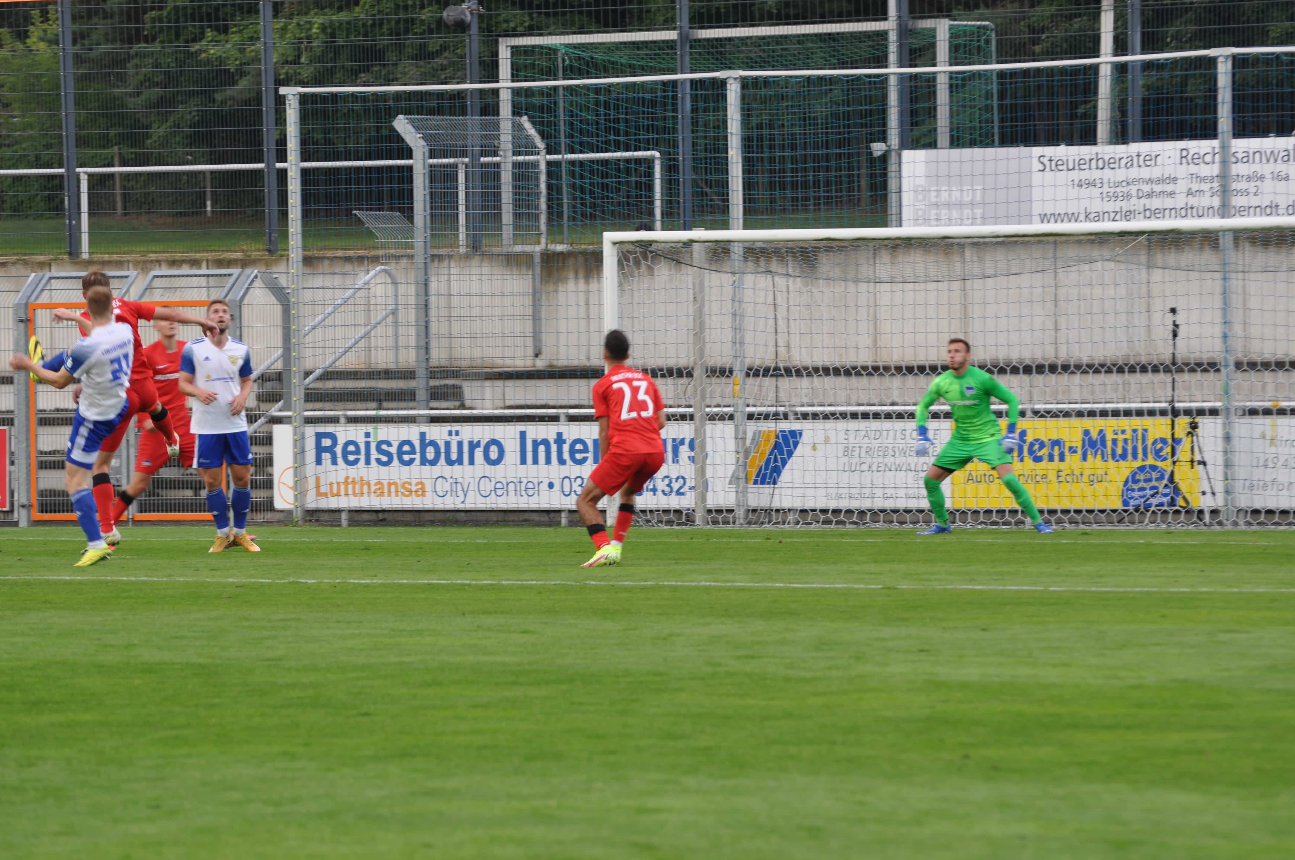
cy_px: 430
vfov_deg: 6.5
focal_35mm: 210
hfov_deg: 9.8
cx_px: 648
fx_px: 7545
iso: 200
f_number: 4.8
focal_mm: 140
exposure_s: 1/125
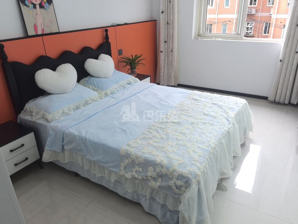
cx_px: 149
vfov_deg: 51.4
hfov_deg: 65.3
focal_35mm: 27
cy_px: 112
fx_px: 232
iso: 50
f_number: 2
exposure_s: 1/100
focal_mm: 5.75
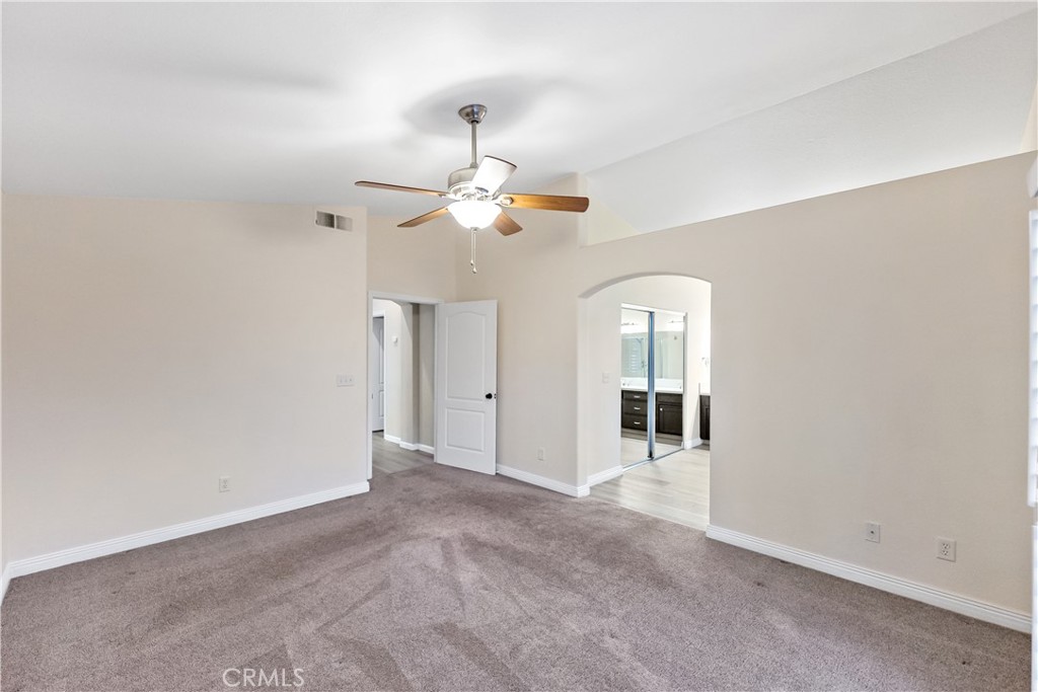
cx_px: 519
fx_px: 404
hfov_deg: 104.2
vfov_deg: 81.2
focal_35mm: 14
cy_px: 346
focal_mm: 14
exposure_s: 1/160
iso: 1250
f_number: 2.8
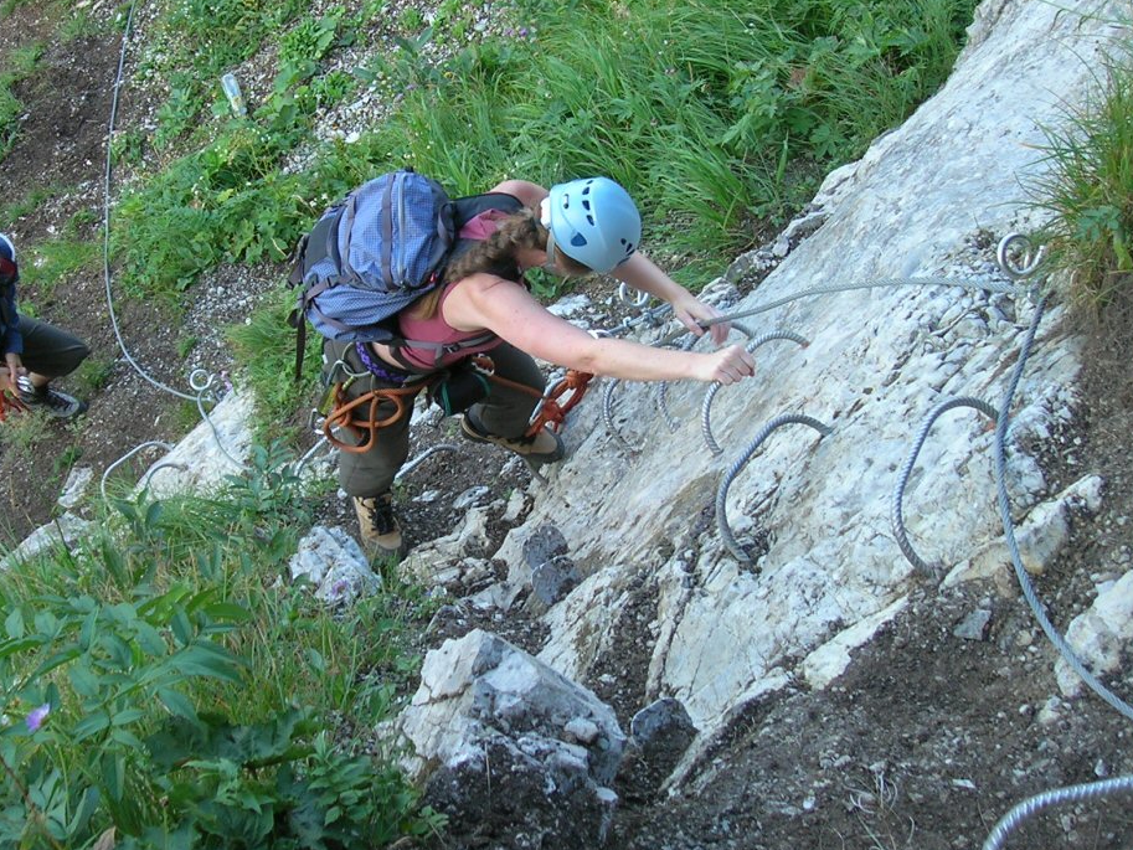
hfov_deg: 26.6
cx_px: 425
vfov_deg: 20.2
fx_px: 2390
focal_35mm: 73
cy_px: 382
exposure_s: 1/68.1
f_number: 3.3
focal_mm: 8.4
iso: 50
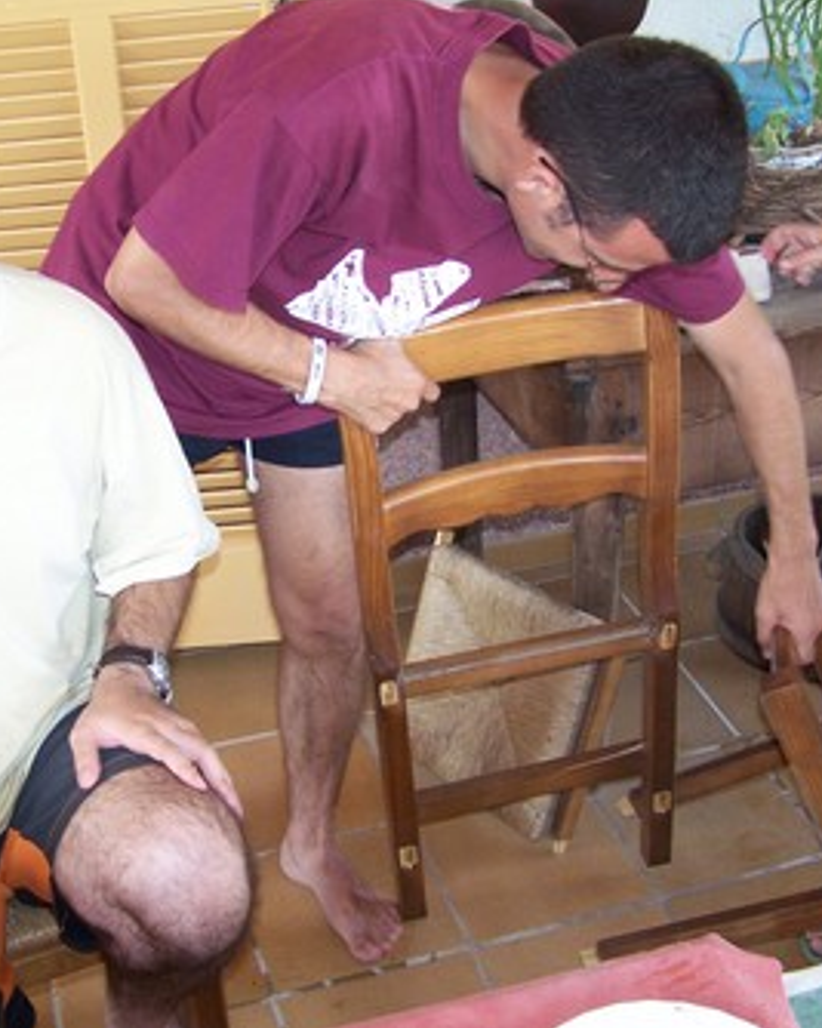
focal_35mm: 50
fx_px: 1521
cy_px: 511
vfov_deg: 37.3
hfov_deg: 30.2
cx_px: 329
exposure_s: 1/60
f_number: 2.8
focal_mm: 6.3
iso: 140
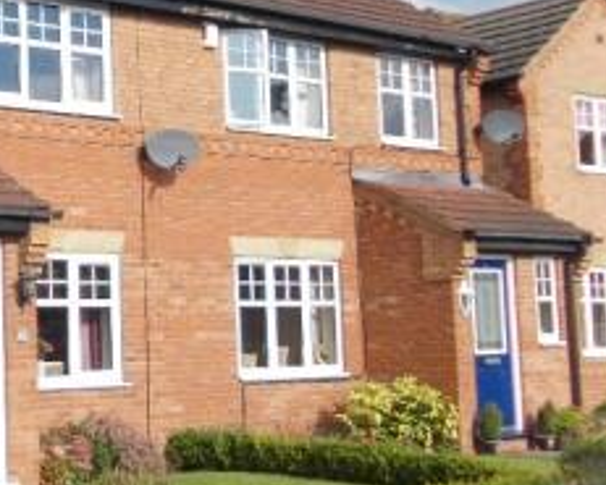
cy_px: 222
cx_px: -140
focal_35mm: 69
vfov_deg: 22.2
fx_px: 1238
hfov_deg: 24.6
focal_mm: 4
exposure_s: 1/250
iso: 80
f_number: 5.4
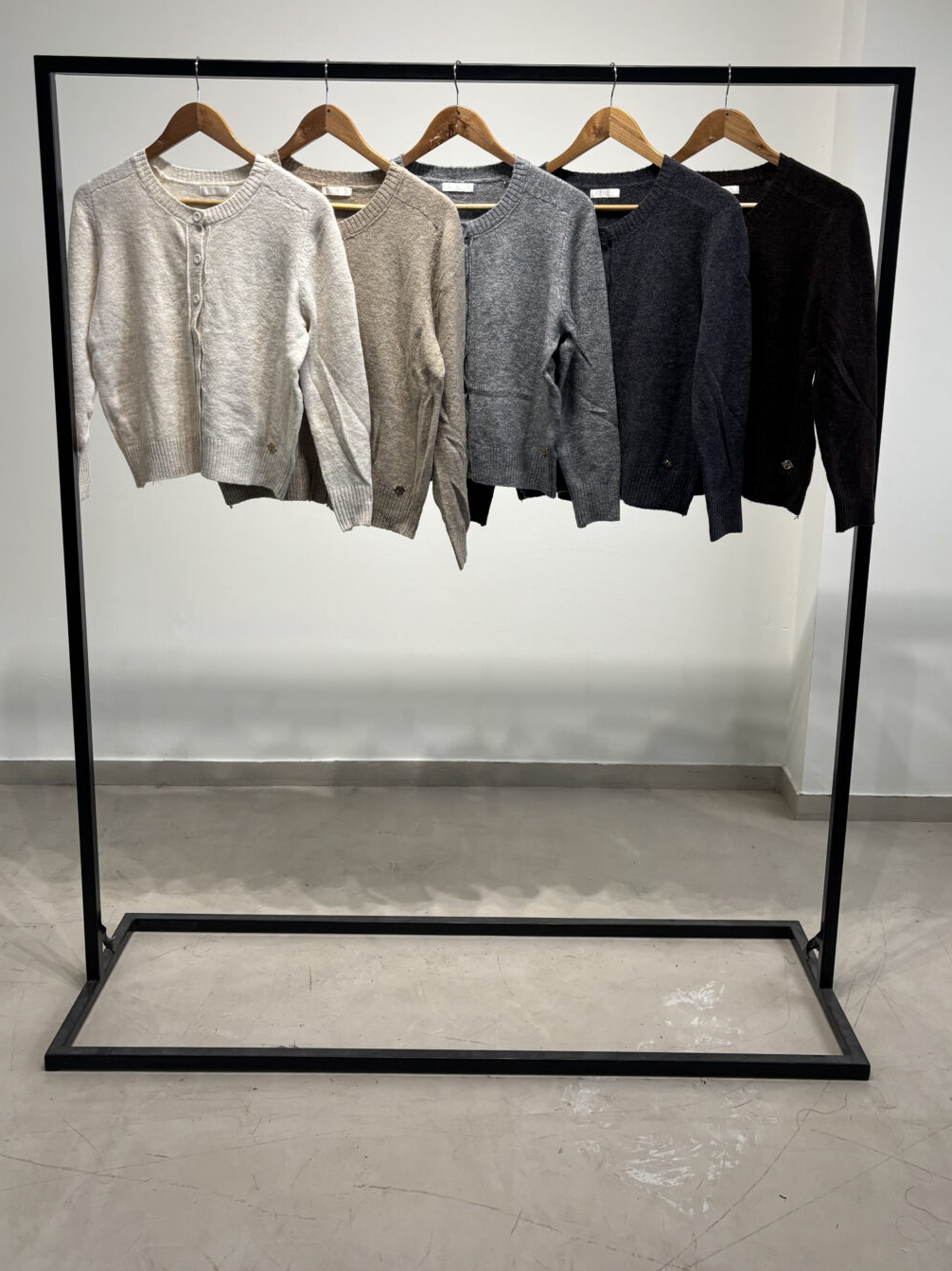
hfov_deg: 45.4
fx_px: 1137
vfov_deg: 58.1
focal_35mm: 31
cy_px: 541
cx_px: 480
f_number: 1.6
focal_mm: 5.96
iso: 100
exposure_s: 1/100
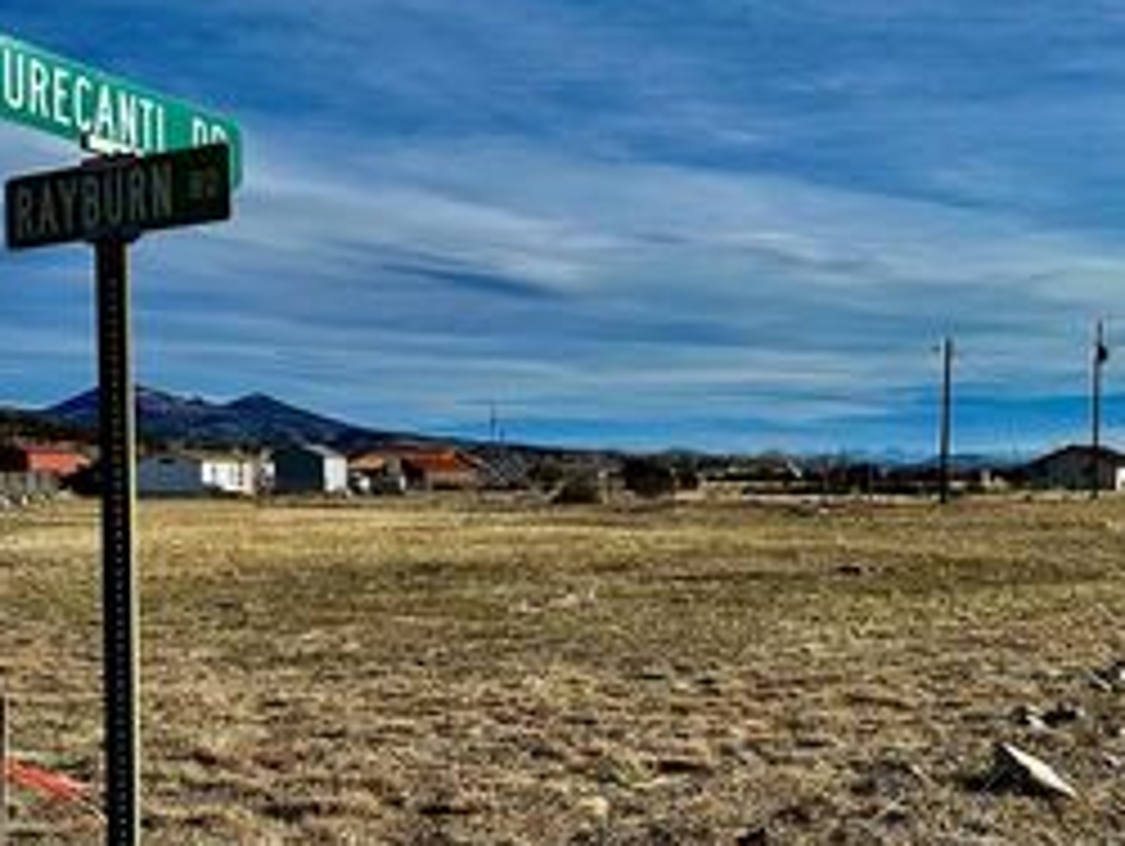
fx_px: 1561
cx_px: 644
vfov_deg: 30.1
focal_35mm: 48
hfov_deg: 39.5
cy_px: 578
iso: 80
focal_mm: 6.86
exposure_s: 1/6211
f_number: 1.78
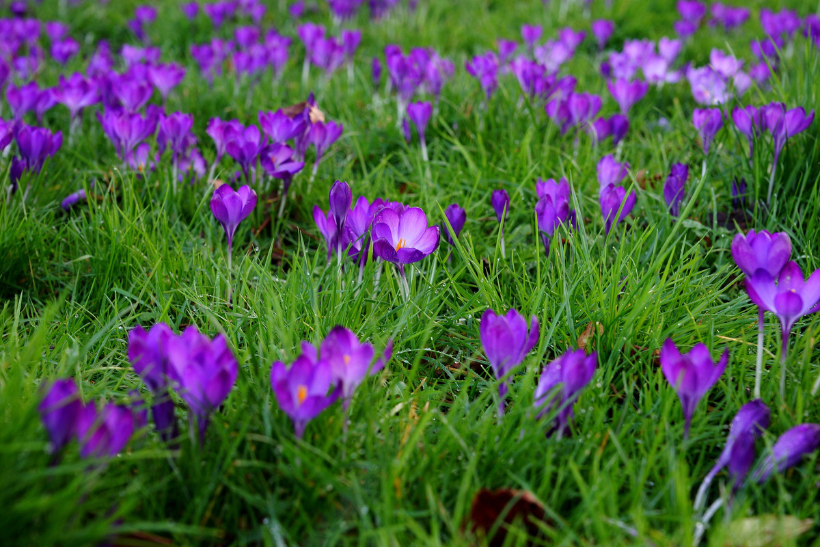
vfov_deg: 19.5
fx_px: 1594
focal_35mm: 70
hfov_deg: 28.8
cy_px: 274
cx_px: 410
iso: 500
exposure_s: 1/80
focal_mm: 70
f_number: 7.1
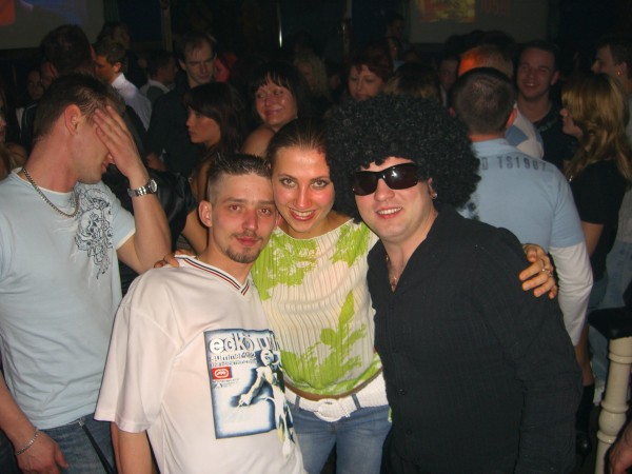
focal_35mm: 38
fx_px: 694
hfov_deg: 49.0
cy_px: 237
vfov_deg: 37.7
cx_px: 316
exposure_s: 1/60
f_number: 2.8
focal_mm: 7.9
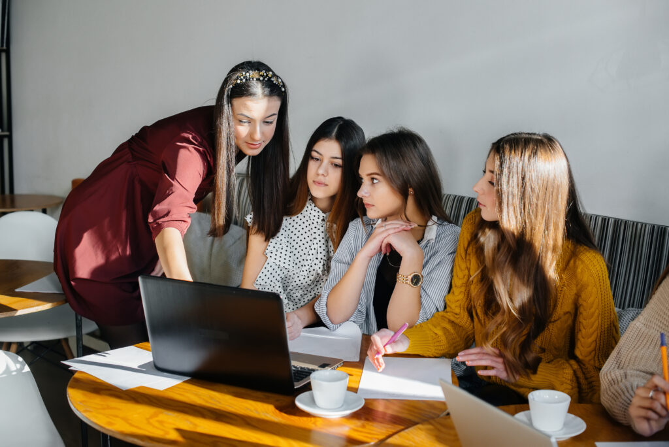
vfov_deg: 27.0
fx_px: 930
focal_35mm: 50
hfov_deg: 39.6
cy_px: 224
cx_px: 334
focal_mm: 50
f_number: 4
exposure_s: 1/200
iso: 400
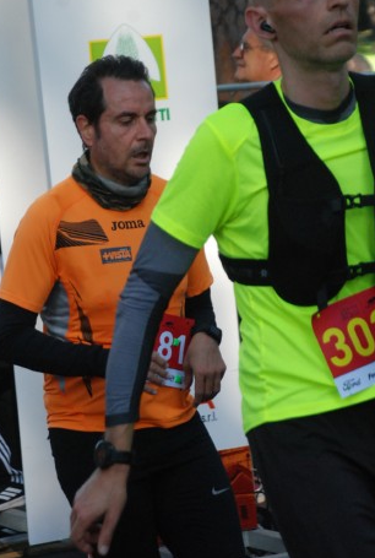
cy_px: 292
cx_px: 153
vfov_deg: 11.5
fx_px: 2764
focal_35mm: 178
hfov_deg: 7.8
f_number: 5.6
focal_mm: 90
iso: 1000
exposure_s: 1/400
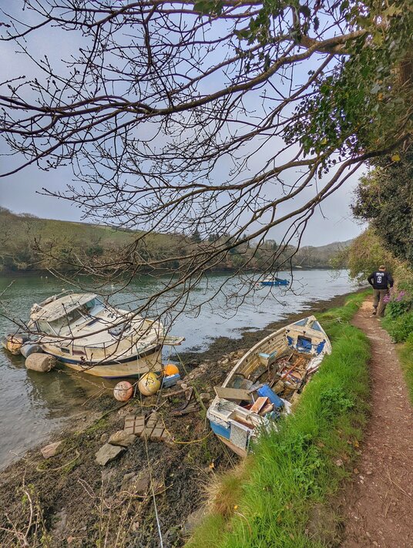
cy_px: 274
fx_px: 254
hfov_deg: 78.3
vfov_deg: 94.4
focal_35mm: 16
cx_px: 206
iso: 48
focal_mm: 2.35
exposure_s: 1/912
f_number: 2.2
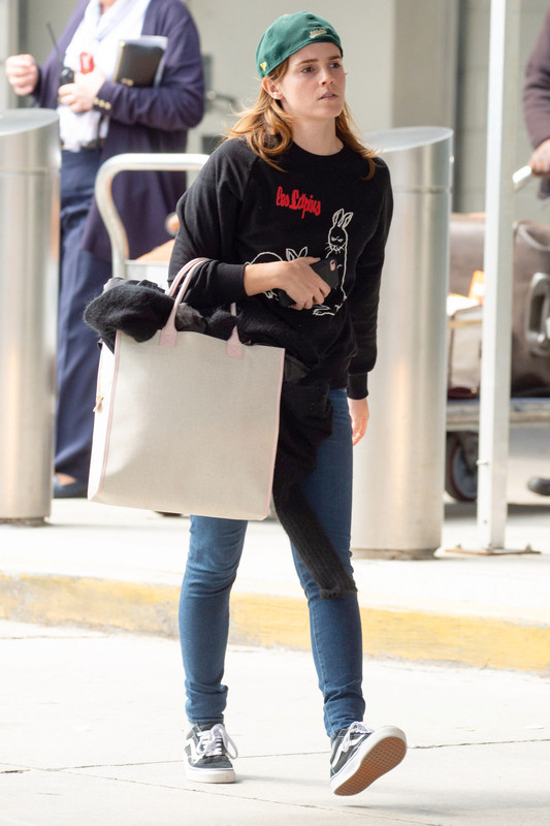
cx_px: 275
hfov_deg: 5.1
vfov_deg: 7.6
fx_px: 6190
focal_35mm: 270
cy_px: 413
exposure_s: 1/640
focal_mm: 270
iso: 800
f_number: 7.1
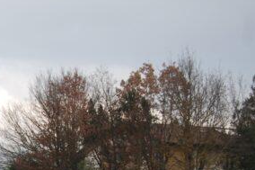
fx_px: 1008
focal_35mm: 142
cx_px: -80
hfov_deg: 13.8
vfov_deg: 9.4
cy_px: 226
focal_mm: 35
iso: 160
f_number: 5.6
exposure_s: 1/125
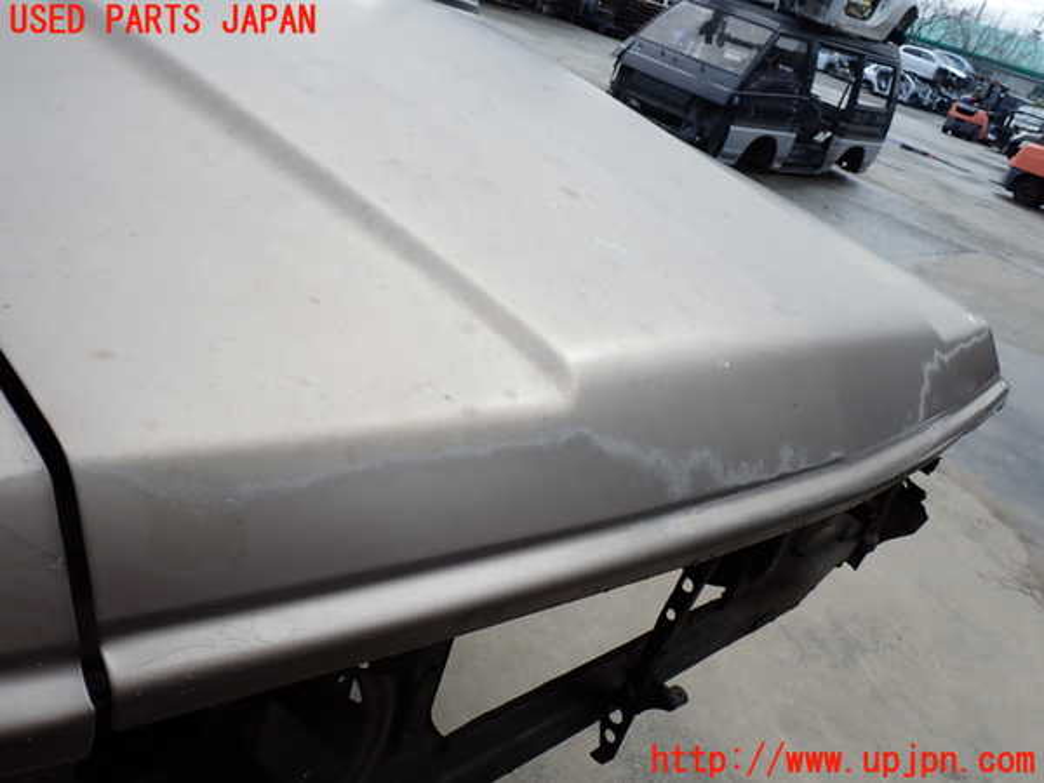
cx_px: 522
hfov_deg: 60.0
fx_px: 905
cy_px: 392
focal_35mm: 30
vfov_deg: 46.8
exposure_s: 1/800
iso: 100
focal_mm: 5.4
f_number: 3.2
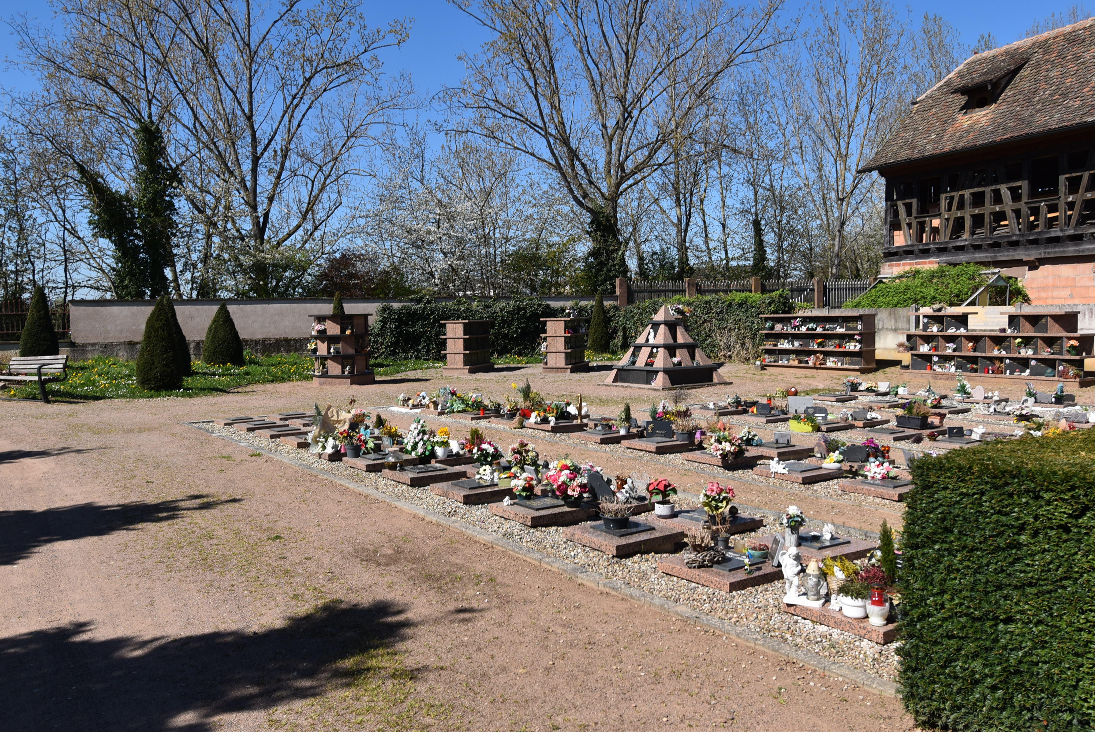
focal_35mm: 30
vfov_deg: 43.7
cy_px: 366
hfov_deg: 61.9
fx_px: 913
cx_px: 548
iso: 100
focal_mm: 20
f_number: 9
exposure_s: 1/320
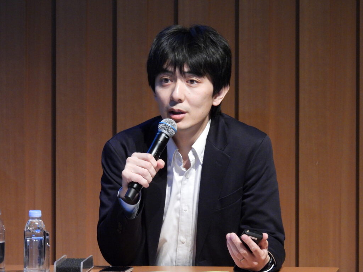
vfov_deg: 2.3
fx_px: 6816
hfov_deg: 3.1
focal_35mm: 650
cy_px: 136
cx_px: 182
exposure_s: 1/30
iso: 1000
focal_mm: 116
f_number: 5.6
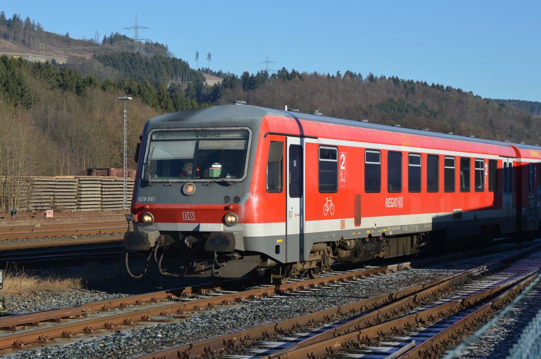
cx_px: 270
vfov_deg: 17.5
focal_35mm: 78
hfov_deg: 26.0
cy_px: 180
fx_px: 1171
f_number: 8
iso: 100
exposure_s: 1/250
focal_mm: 52
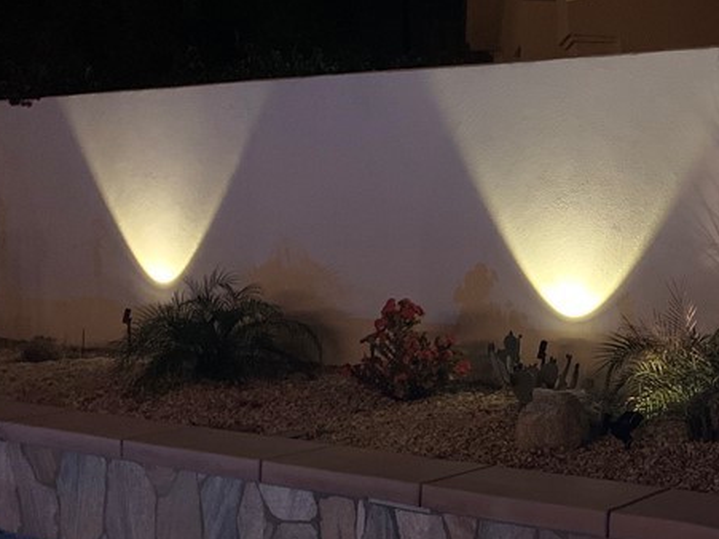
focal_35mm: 59
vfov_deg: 24.8
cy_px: 300
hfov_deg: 31.0
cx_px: 668
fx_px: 1225
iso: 640
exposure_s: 1/17
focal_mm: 4.25
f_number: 1.8
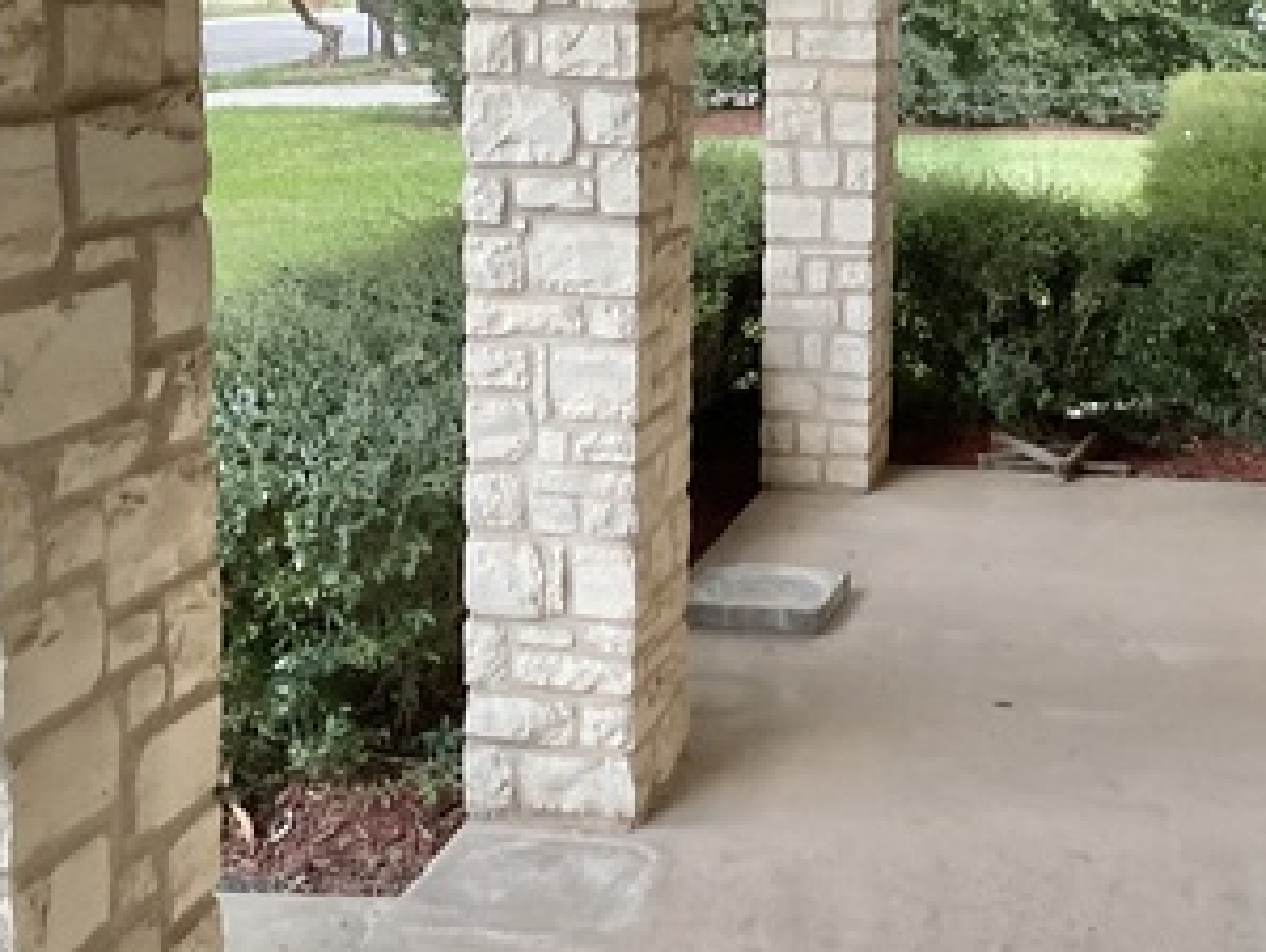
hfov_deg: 30.9
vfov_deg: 23.5
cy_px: 288
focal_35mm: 62
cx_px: 843
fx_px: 2270
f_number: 1.8
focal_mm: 3
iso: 250
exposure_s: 1/40
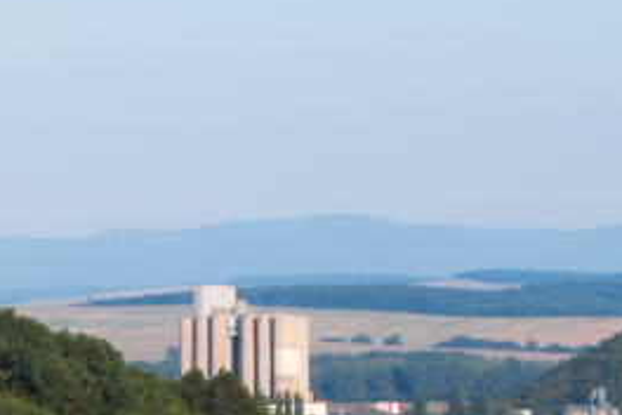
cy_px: 663
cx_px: -441
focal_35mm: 428
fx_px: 7394
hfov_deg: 4.8
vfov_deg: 3.2
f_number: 8
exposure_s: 1/400
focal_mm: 62.5
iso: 200
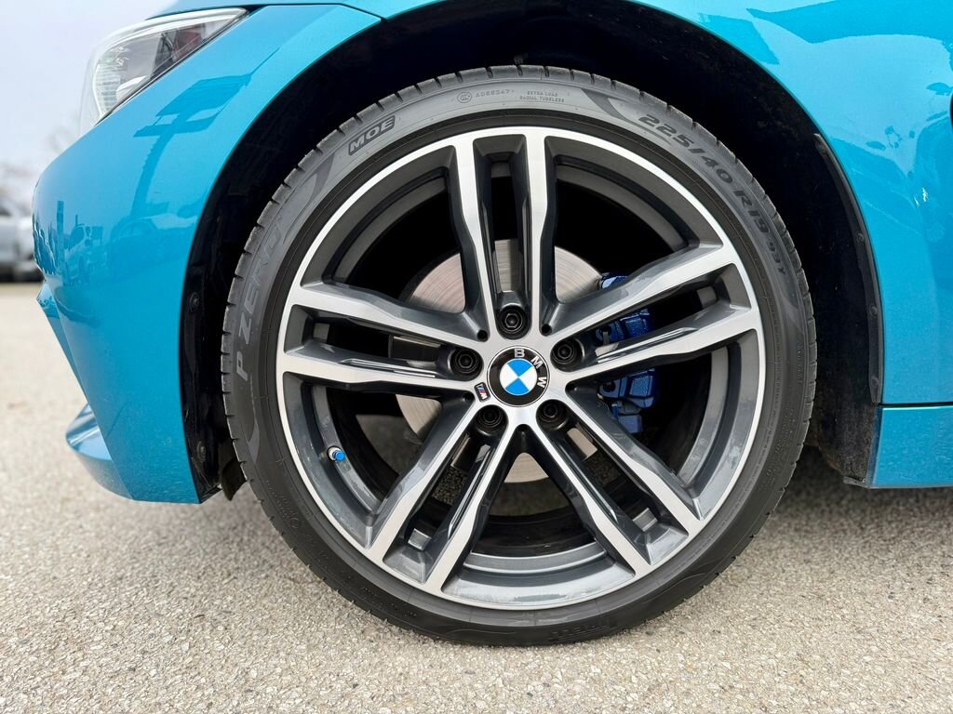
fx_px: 661
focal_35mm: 24
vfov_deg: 56.8
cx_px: 476
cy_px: 357
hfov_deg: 71.6
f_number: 1.78
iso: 80
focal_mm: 6.76
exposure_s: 1/307
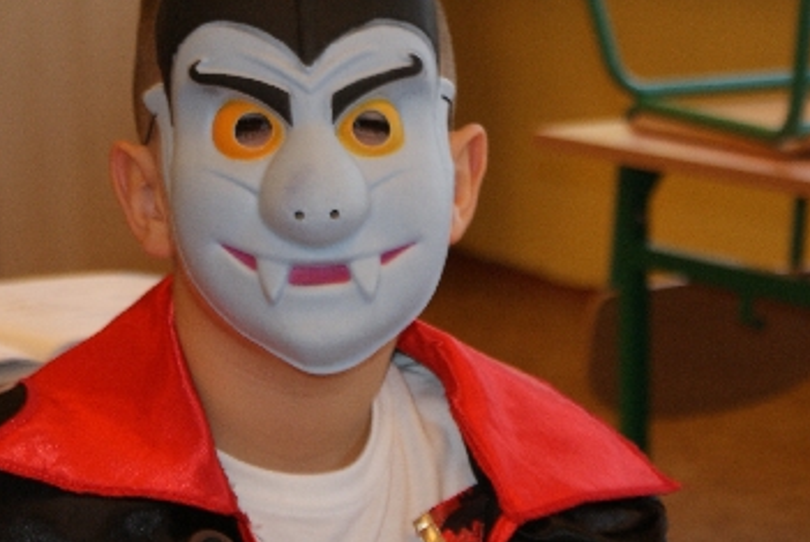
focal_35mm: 154
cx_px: 344
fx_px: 3469
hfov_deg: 13.3
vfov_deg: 8.9
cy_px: 240
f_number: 5.6
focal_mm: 60
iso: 400
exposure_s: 1/100
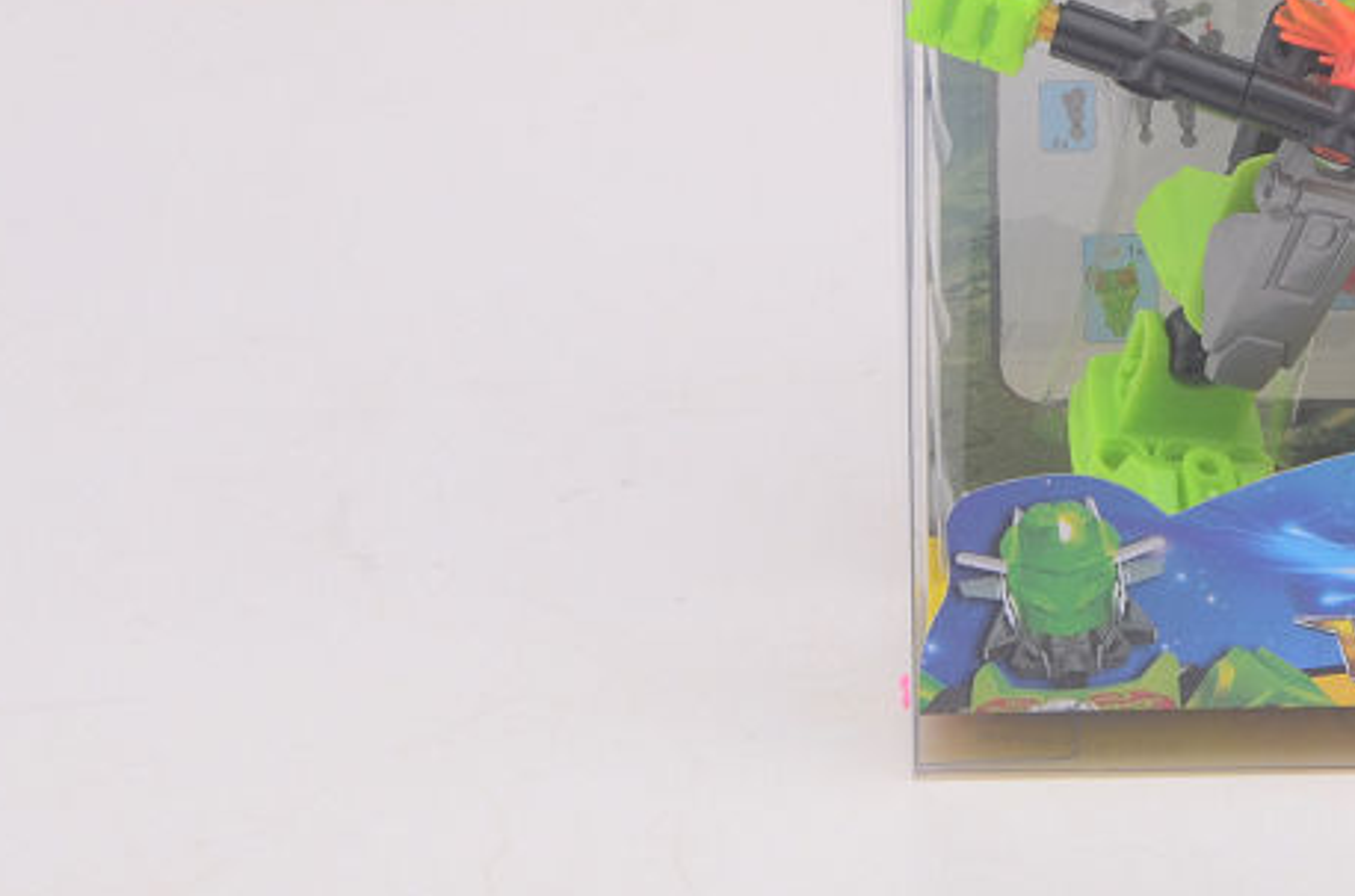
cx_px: 1402
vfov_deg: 6.0
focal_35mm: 228
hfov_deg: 9.0
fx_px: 8561
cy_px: -167
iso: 100
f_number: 13
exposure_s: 1/125
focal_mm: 58
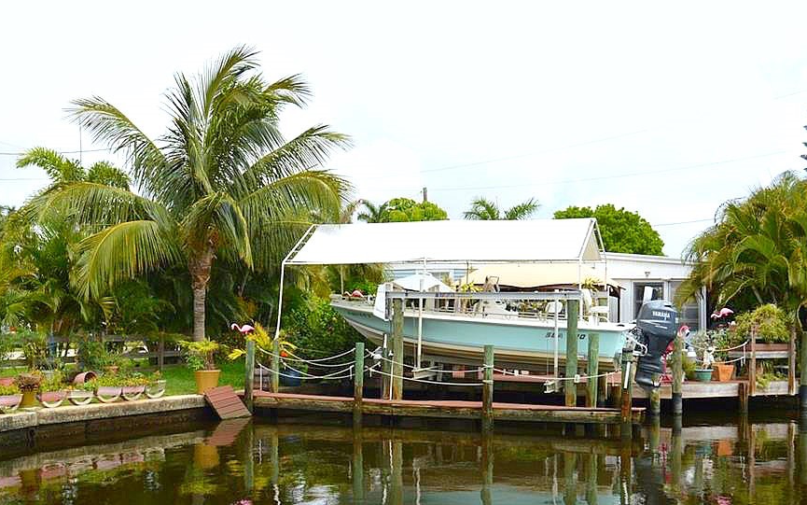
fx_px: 1034
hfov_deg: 42.6
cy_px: 316
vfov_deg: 27.3
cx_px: 353
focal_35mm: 47
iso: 100
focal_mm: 26
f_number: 8
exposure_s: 1/200
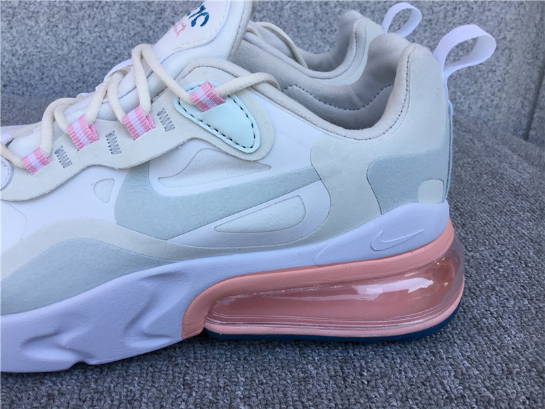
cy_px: 204
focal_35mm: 31
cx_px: 272
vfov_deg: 45.4
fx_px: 488
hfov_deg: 58.4
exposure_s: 1/468
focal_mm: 3.3
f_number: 2.4
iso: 25
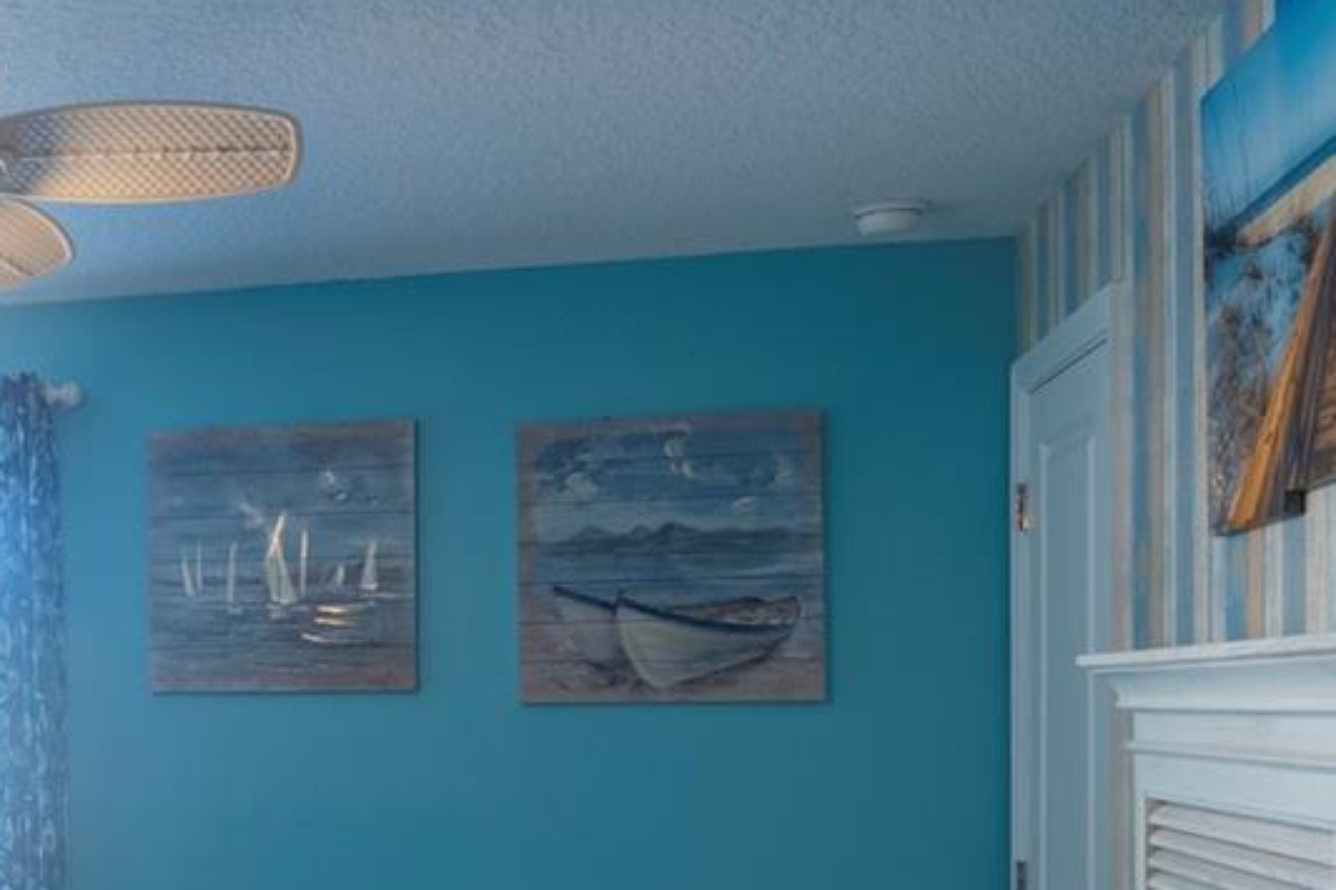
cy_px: 689
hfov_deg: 36.1
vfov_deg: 27.6
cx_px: -68
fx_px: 1781
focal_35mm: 48
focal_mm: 16
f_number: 4
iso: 125
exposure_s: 1/125
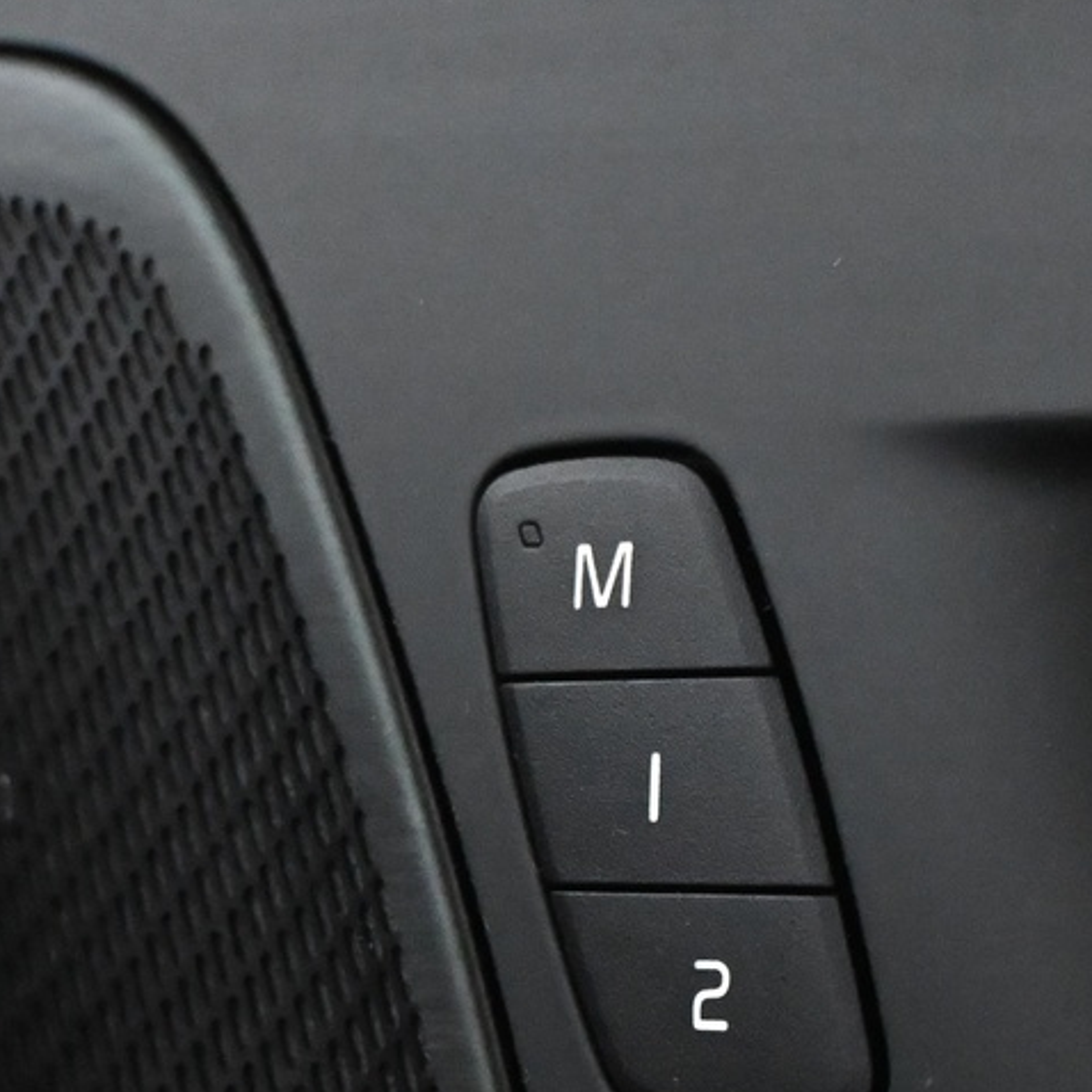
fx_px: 3468
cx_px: 733
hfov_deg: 17.8
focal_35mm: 97
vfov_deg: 17.8
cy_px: 779
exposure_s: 1/60
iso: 7200
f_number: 4
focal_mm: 22.5
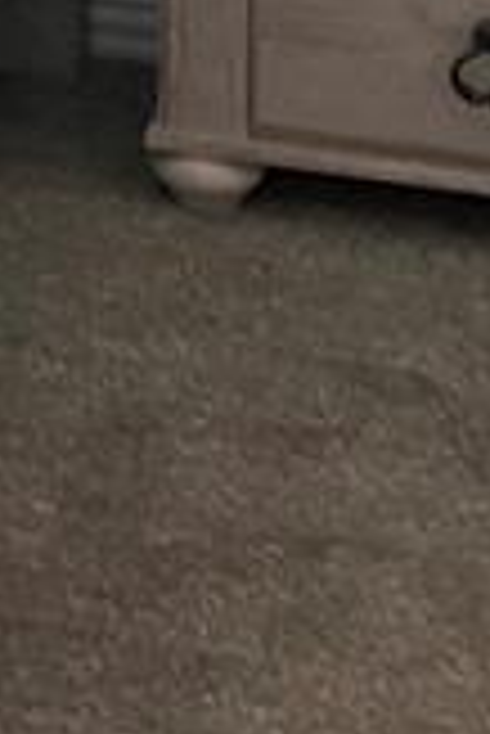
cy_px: -734
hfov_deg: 6.7
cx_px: -868
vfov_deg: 10.1
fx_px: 3850
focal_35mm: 189
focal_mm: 3
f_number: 1.8
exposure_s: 1/120
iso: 64
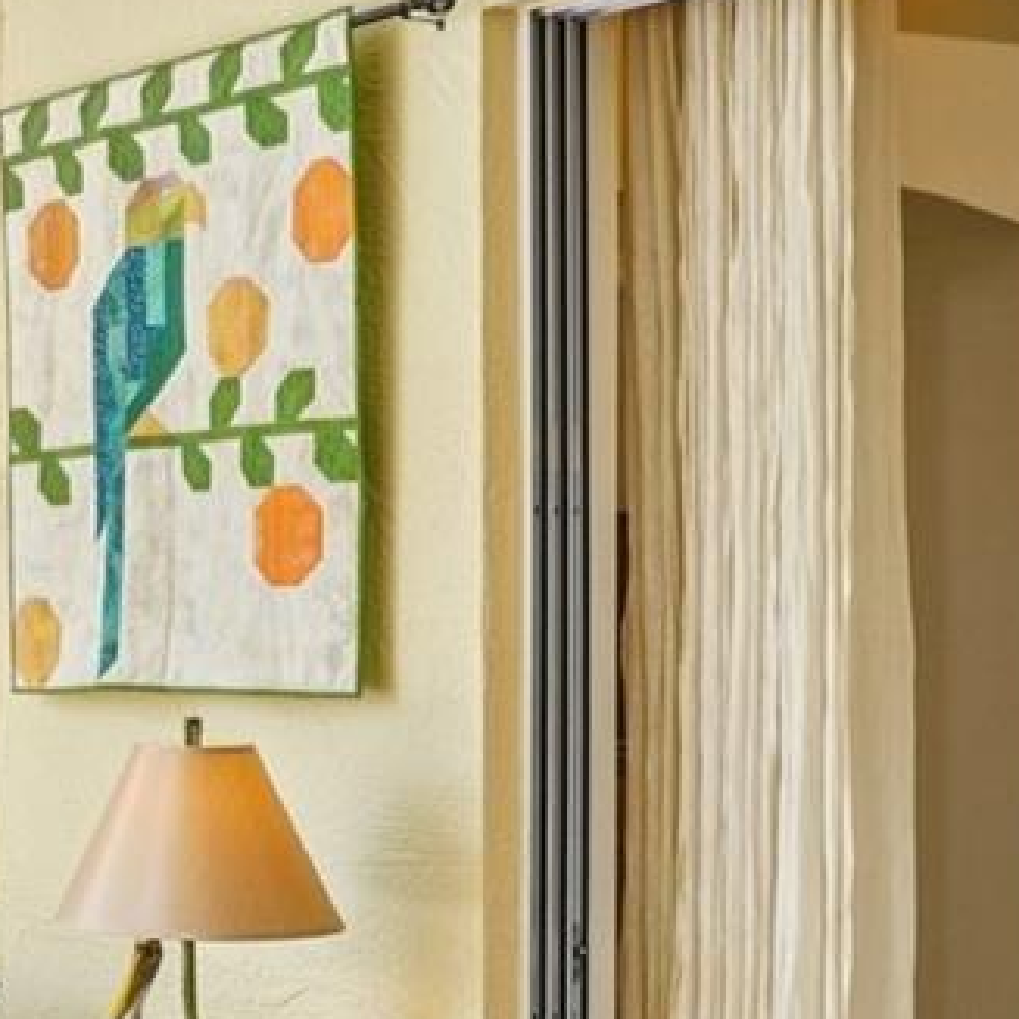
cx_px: -1038
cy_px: 620
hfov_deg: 16.5
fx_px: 2631
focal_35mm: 79
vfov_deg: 21.9
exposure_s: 1/15
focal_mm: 19
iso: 400
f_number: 11
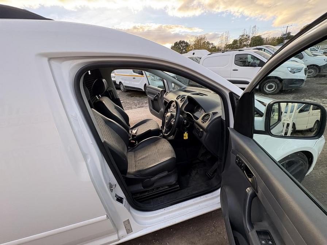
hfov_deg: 102.1
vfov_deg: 85.7
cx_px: 164
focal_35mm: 14
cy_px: 122
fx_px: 132
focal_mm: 2.22
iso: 80
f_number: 2.2
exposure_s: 1/99
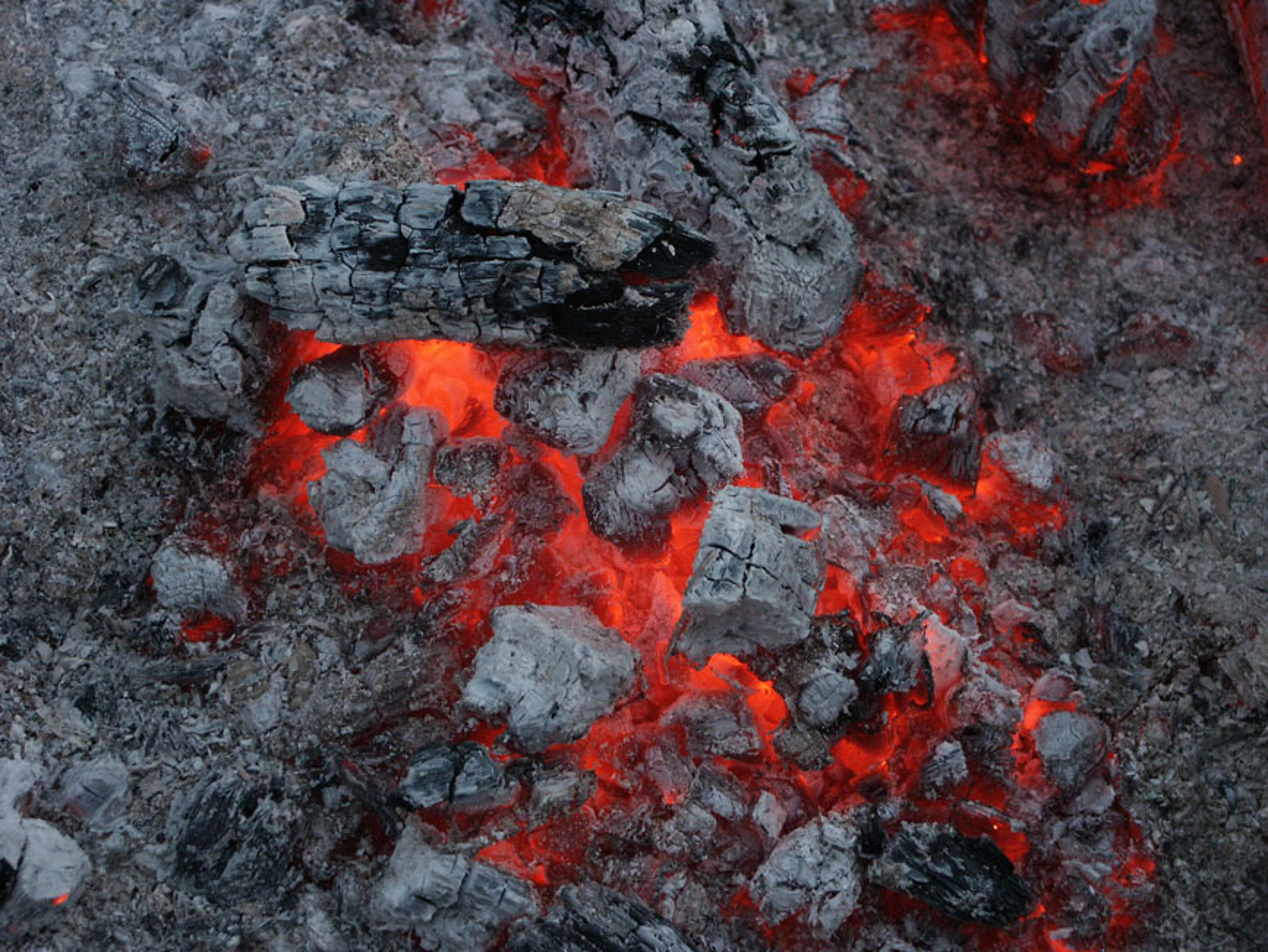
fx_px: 3921
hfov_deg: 18.4
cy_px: 476
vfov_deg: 13.8
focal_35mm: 107
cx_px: 634
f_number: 3.5
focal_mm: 26.45
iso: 200
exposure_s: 1/45
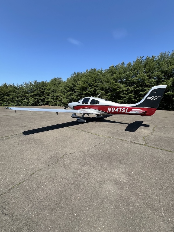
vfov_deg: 106.2
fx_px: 87
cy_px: 116
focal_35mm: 13
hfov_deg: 89.9
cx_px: 87
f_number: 1.8
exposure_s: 1/1085
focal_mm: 1.57
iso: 32
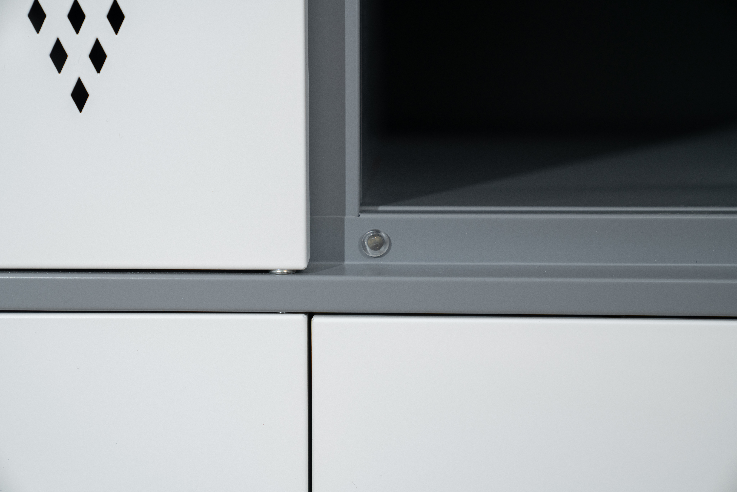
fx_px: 1433
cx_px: 368
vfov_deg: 19.5
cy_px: 246
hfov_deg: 28.8
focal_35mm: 70
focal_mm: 70
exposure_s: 1/100
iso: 400
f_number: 5.6
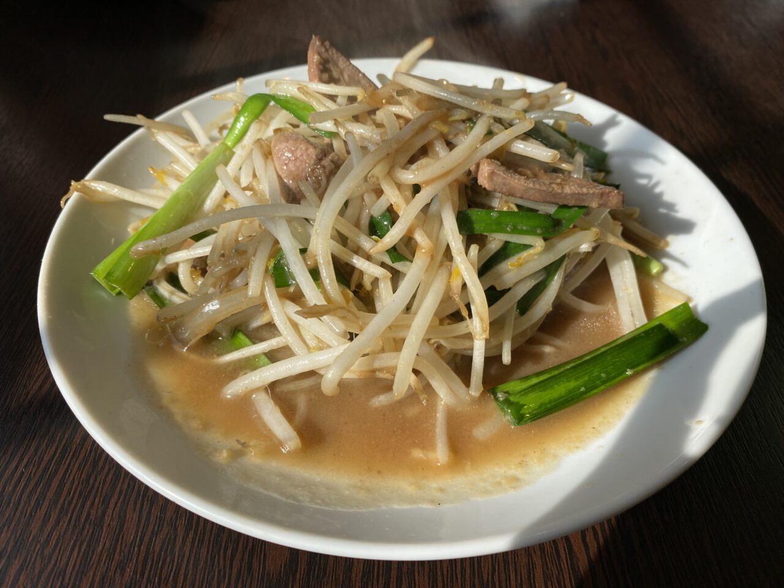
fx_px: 589
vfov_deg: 53.1
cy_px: 294
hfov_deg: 67.3
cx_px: 392
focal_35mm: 26
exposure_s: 1/1245
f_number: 1.8
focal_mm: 4.25
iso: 32
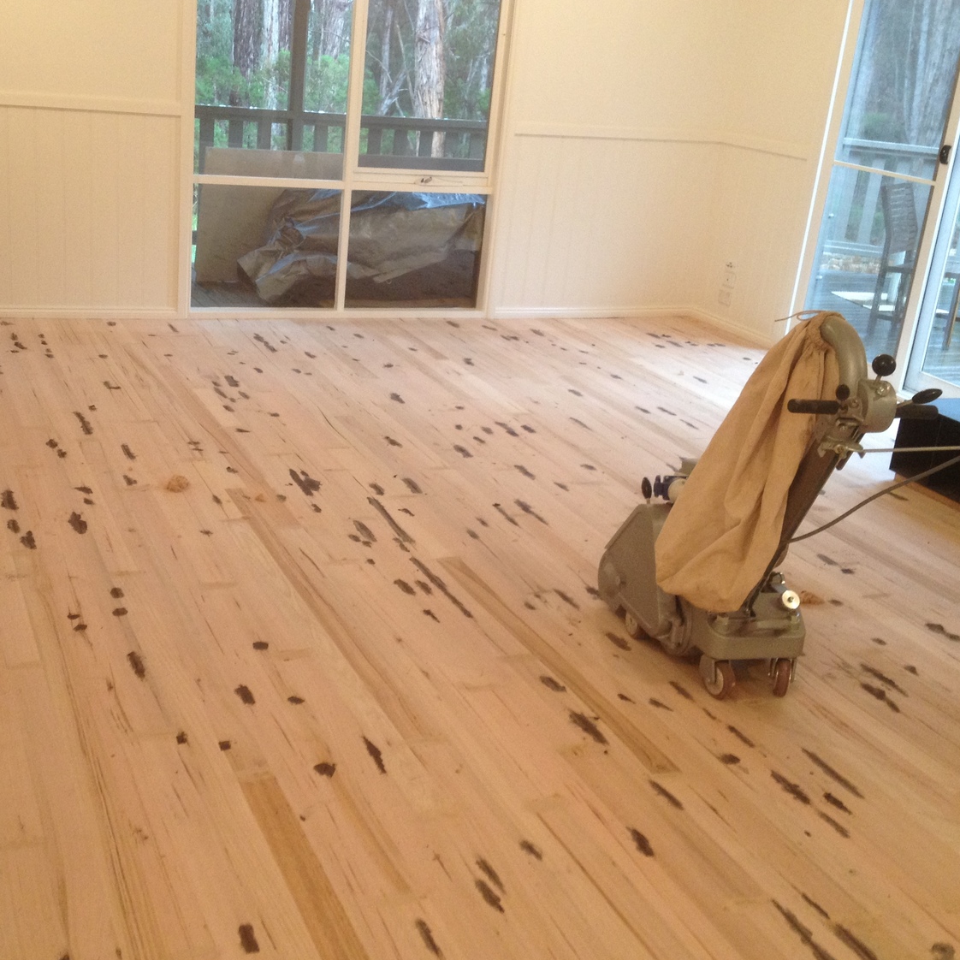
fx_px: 1412
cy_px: 495
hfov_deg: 37.4
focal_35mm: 45
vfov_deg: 37.5
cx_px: 383
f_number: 2.4
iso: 125
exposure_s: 1/20
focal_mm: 4.28
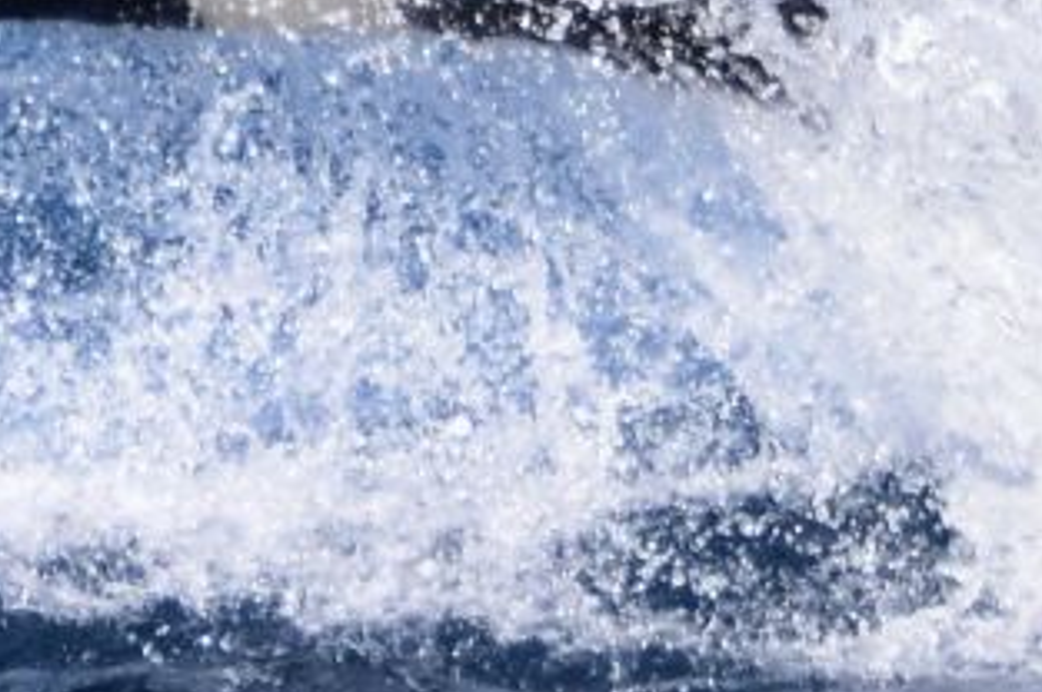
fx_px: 37704
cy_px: -156
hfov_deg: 1.6
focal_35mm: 1304
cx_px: 250
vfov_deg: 1.1
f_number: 6
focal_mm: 340
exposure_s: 1/1250
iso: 400
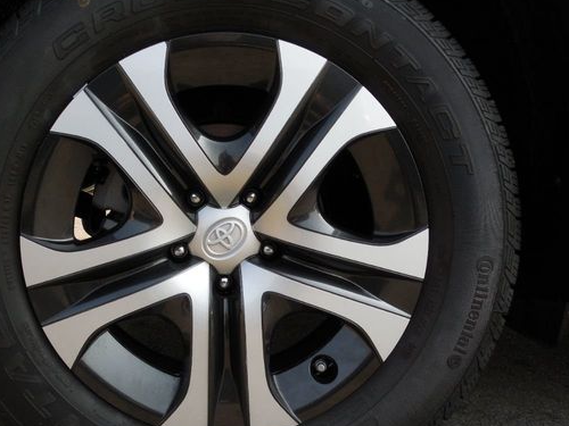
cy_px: 202
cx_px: 207
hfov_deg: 56.0
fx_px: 526
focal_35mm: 32
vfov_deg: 44.1
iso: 125
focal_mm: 4.5
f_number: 3.3
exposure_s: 1/320
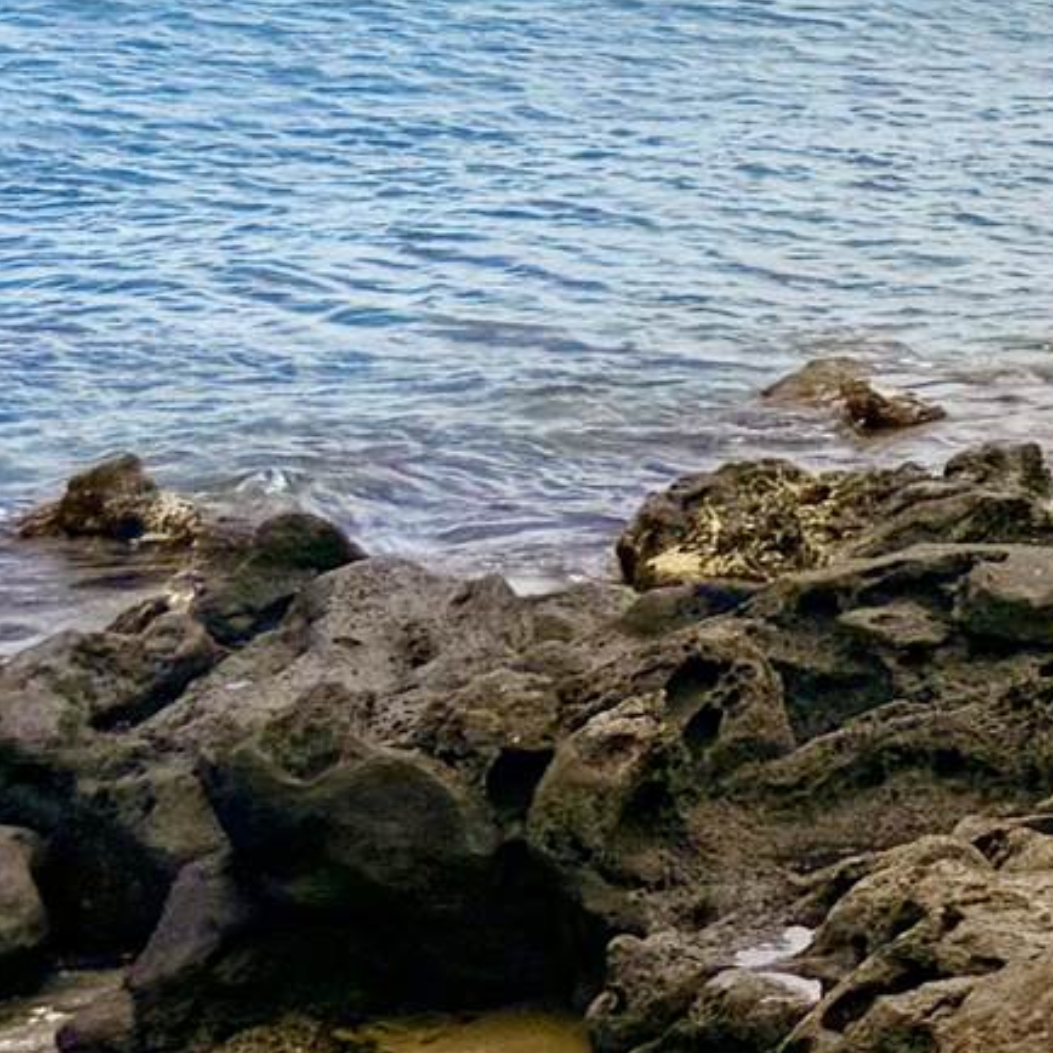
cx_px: 3183
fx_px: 5162
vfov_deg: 10.7
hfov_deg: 9.2
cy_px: -1017
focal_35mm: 150
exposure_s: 1/14286
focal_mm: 6.76
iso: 80
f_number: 1.78
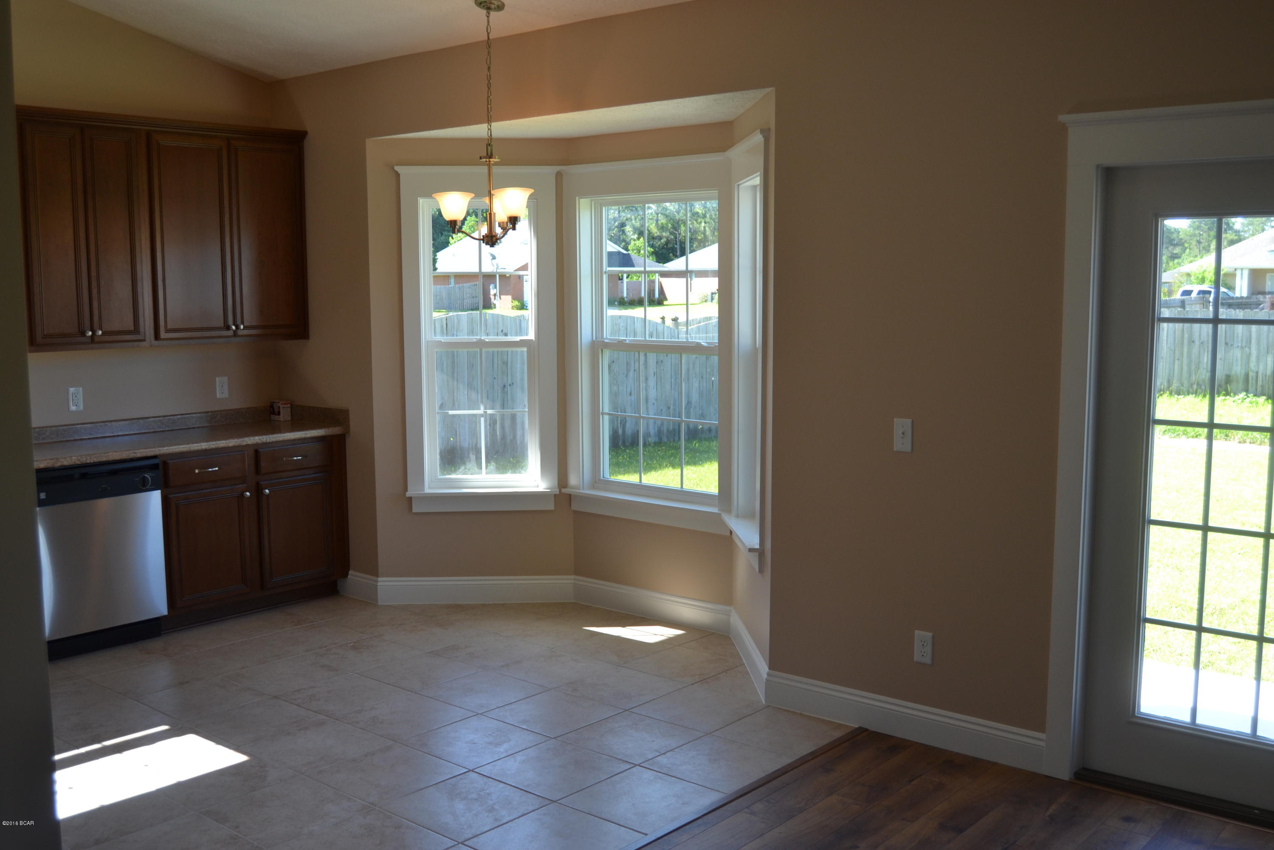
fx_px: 1221
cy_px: 425
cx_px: 637
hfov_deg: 55.1
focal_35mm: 34
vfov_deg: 38.4
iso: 220
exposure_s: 1/125
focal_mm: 23
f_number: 4
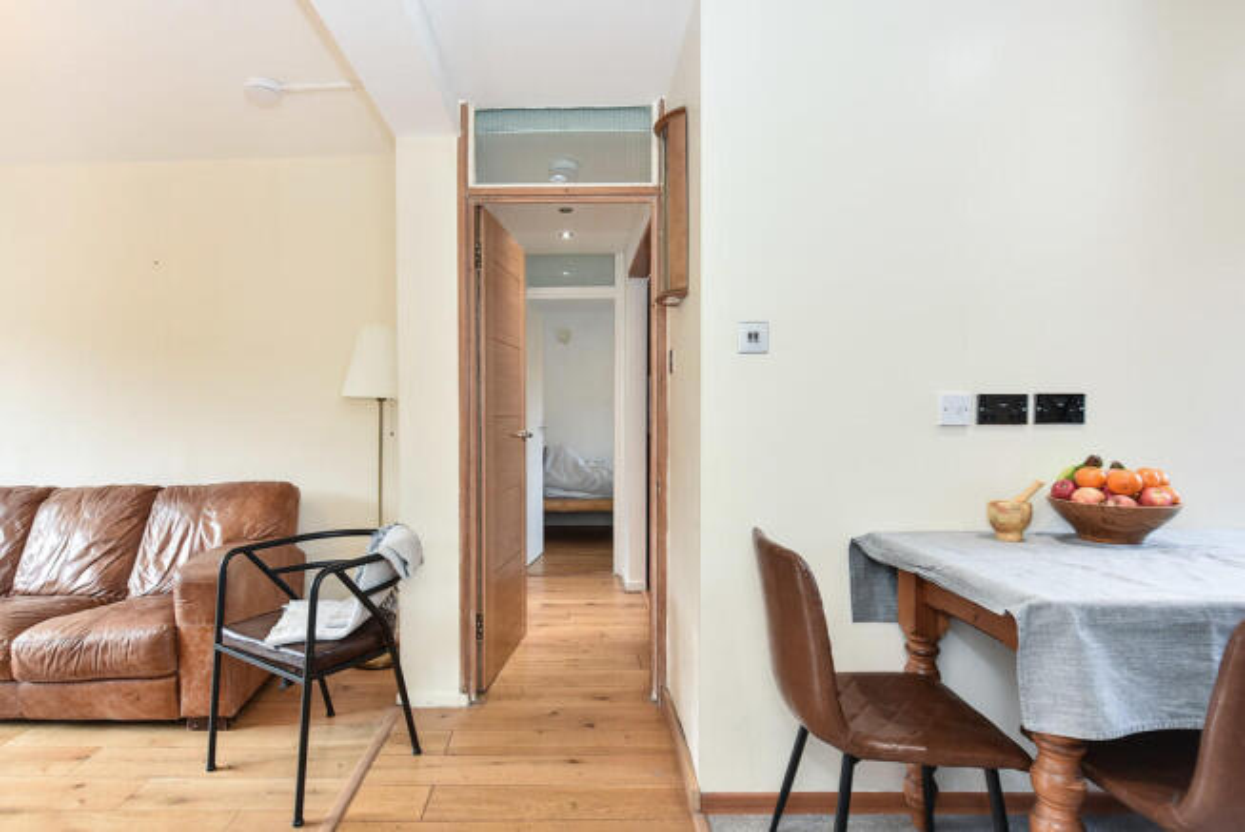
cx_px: 622
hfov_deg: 90.0
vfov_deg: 67.5
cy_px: 416
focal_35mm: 18
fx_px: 623
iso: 400
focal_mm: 18
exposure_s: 1/15
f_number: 8
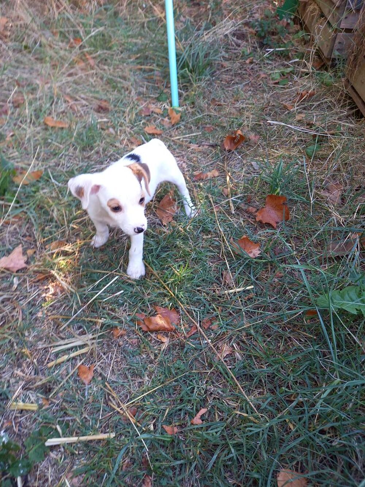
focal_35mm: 25
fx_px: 351
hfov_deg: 54.9
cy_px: 244
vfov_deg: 69.4
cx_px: 182
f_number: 1.8
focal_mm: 4.65
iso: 80
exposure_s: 1/50
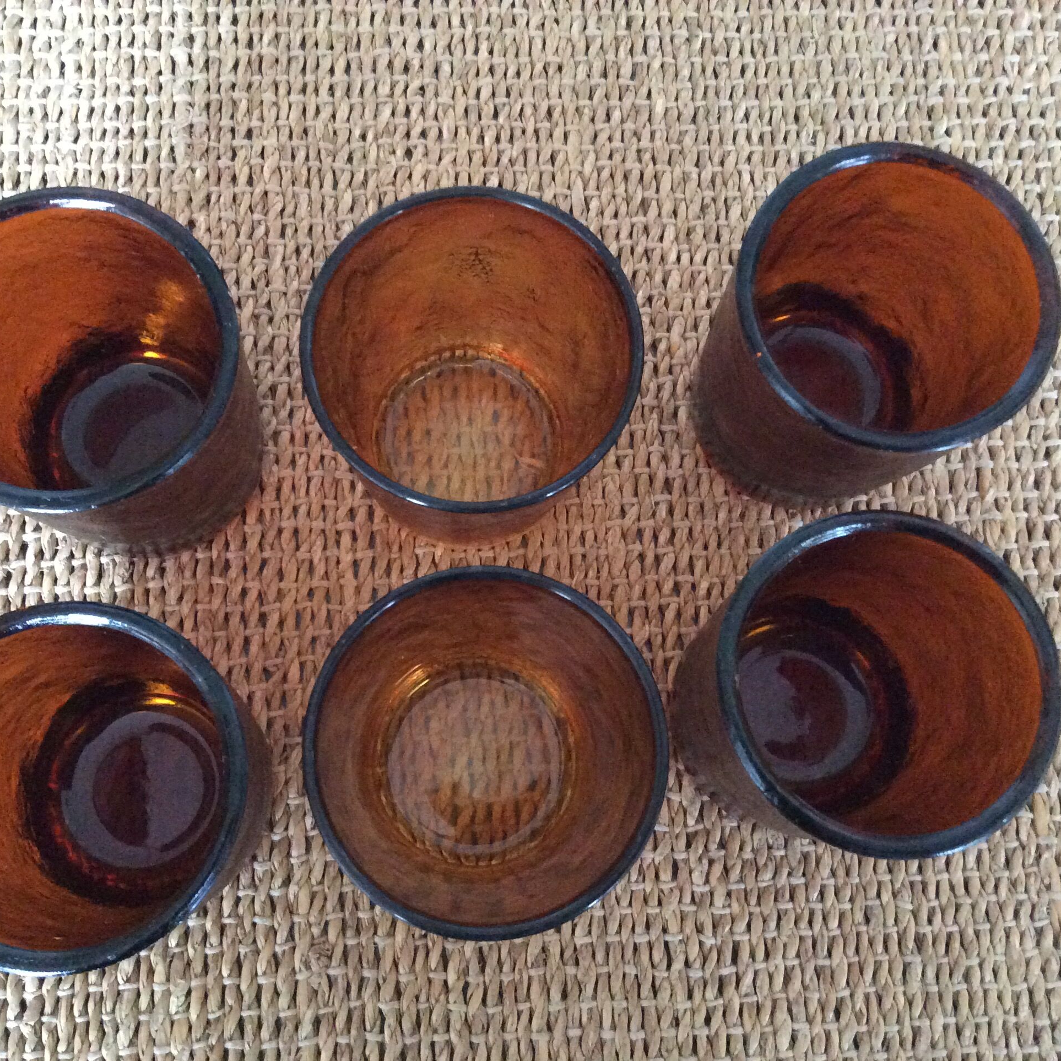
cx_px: 504
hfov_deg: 43.8
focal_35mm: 38
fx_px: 1318
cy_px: 533
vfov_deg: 43.9
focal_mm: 3.3
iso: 500
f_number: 2.4
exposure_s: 1/17
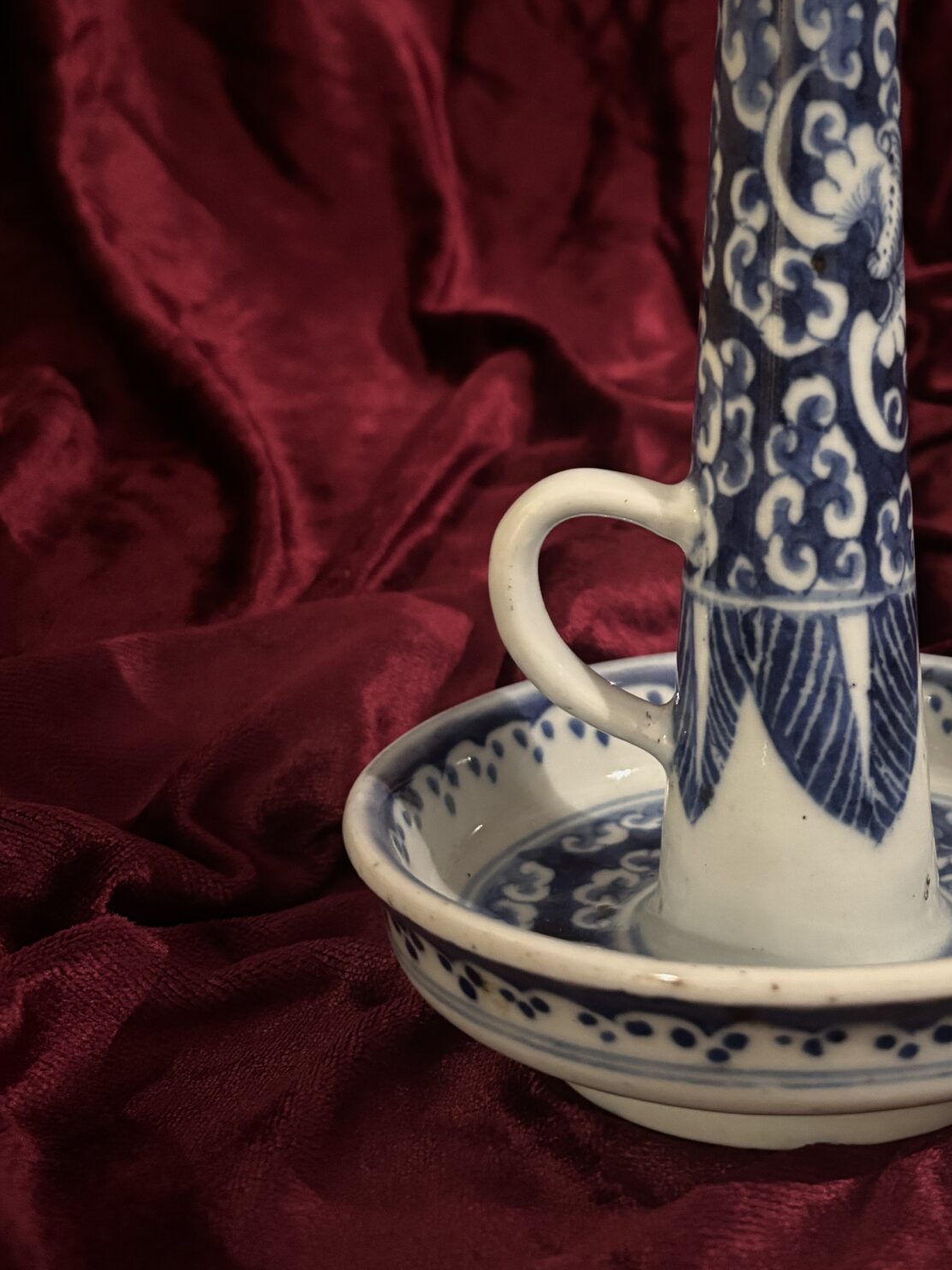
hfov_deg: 31.2
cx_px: 796
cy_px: 432
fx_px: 1650
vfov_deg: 41.6
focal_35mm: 45
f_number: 1.6
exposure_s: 1/20
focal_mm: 5.96
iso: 1000
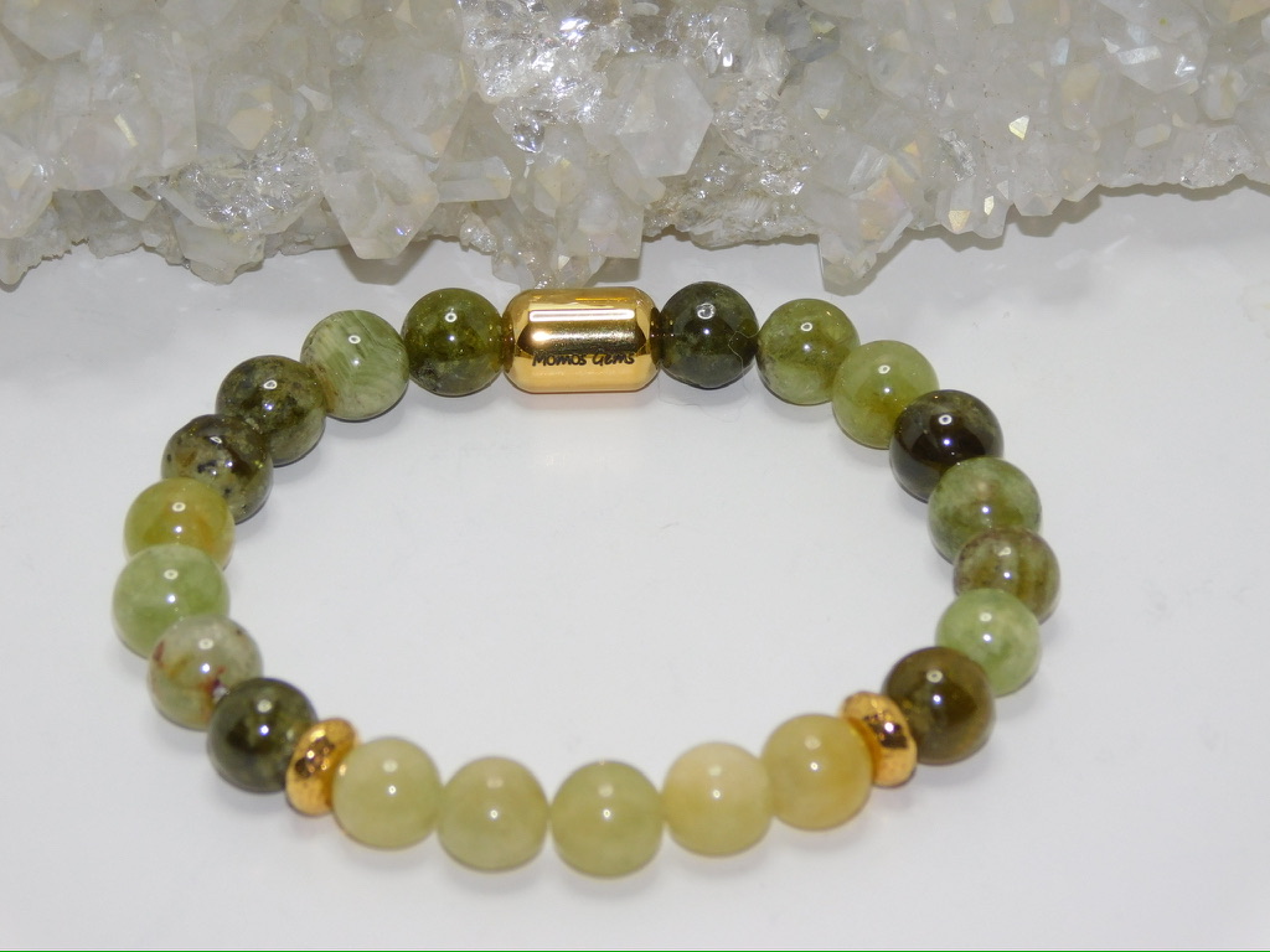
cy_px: 476
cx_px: 635
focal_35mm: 232
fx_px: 8512
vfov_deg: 6.4
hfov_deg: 8.5
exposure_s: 1/60
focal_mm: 41.3
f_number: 5.6
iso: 200
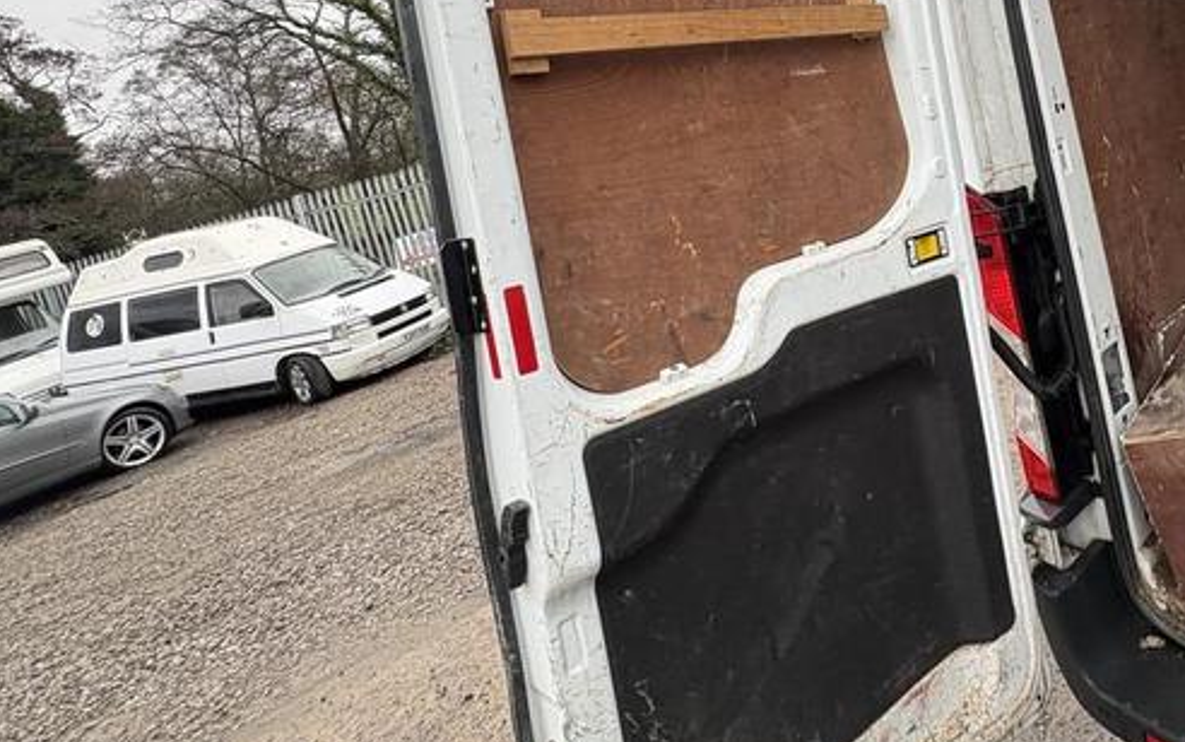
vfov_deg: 44.1
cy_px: 159
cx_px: 838
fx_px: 872
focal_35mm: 27
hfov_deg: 65.5
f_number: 2.2
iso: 100
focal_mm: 2.22
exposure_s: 1/99
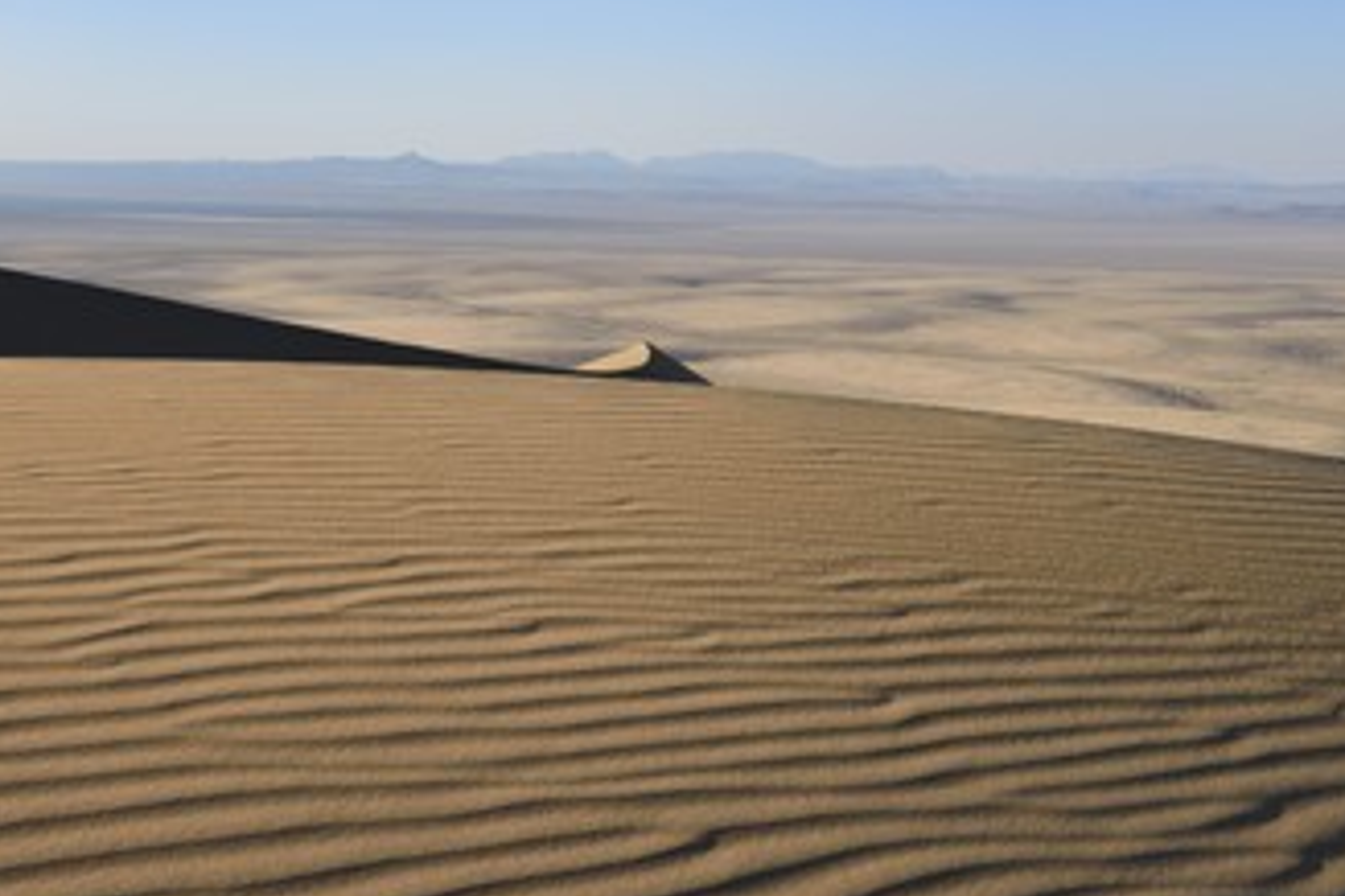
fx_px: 2204
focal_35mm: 59
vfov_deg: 23.0
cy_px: 469
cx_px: 584
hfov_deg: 33.9
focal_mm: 46
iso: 400
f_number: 18
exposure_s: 1/125
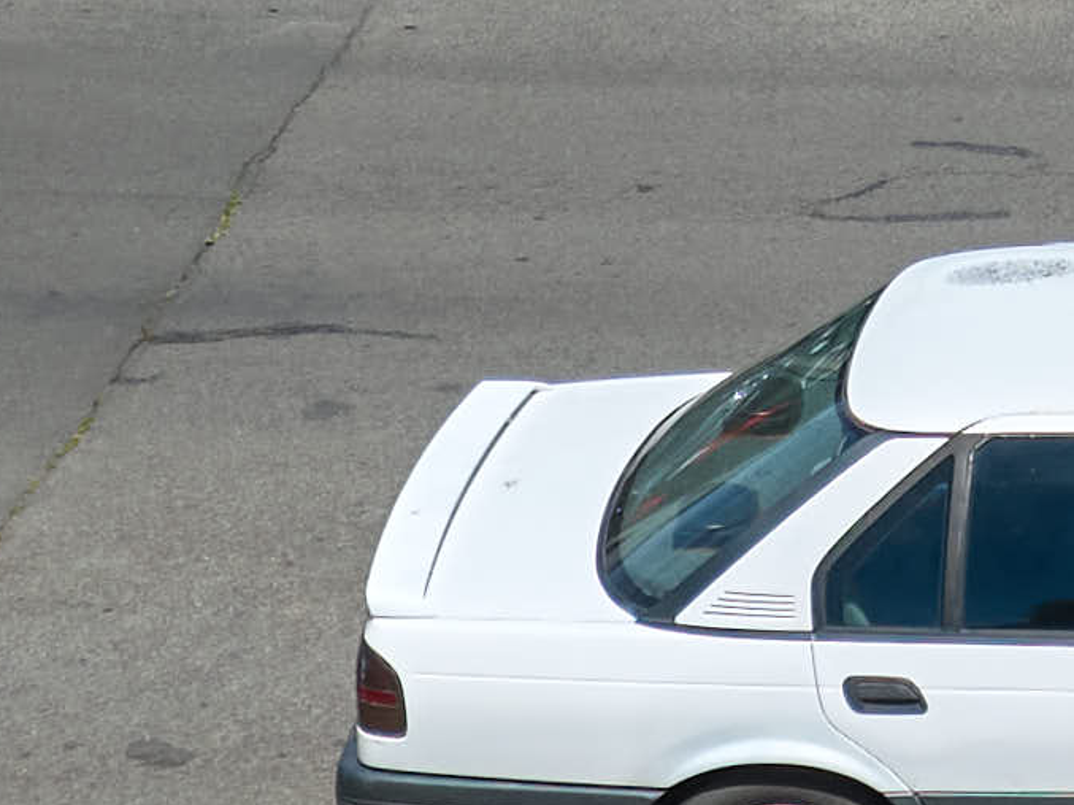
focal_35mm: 186
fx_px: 5768
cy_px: -1038
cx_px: 1509
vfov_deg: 7.5
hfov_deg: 10.3
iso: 100
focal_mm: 12.29
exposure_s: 1/2000
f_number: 2.8
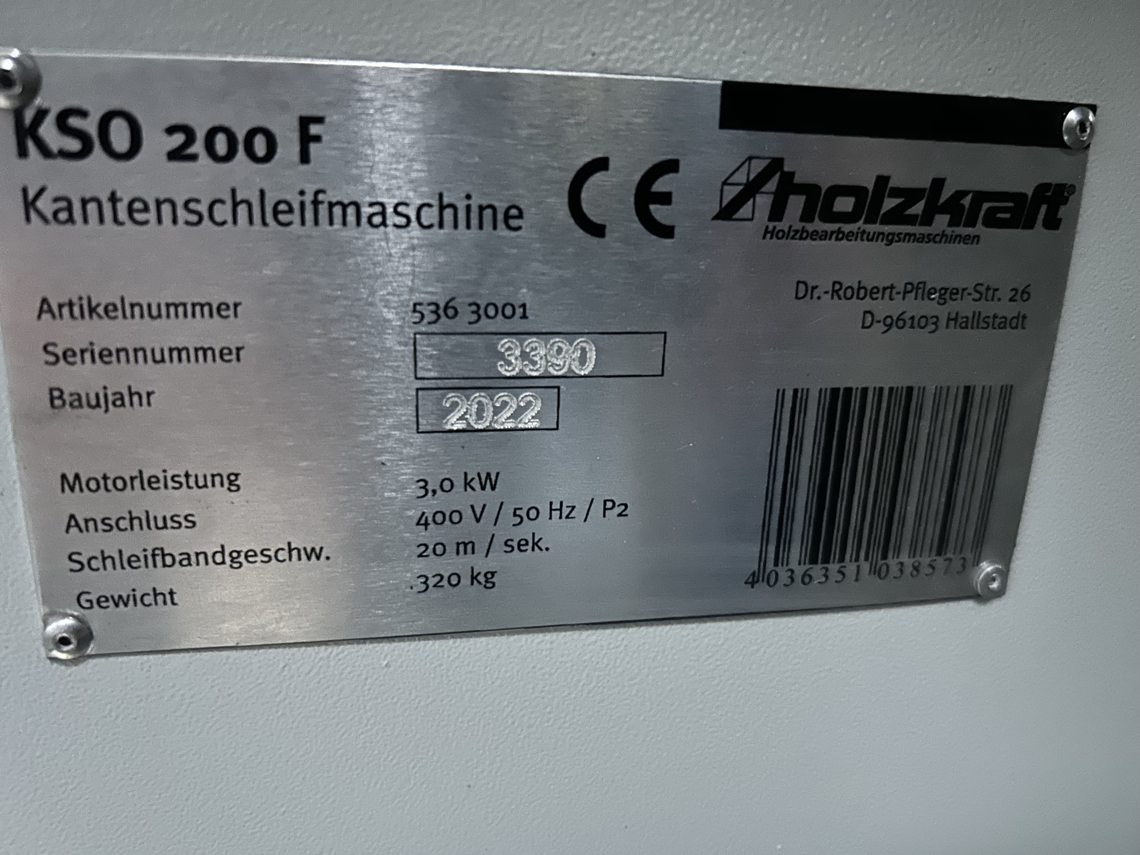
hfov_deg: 67.3
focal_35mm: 26
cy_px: 428
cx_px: 570
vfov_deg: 53.1
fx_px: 856
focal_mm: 5.7
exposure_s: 1/17
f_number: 1.5
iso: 1000
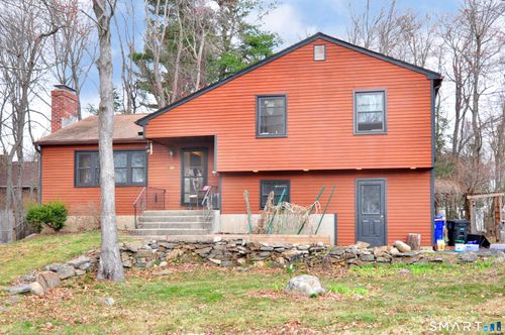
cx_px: 252
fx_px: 420
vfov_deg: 43.5
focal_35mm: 30
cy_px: 168
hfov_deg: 62.0
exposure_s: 1/80
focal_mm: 20
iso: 800
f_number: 8
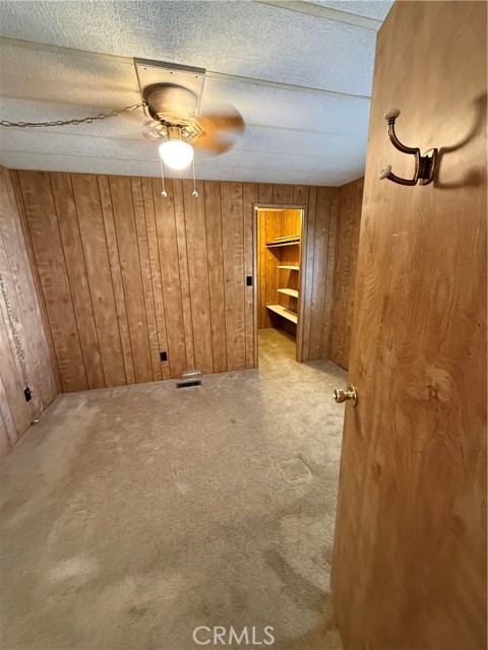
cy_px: 325
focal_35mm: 14
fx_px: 263
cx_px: 244
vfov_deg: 102.1
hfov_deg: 85.7
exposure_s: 1/60
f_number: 2.2
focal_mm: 2.22
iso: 800
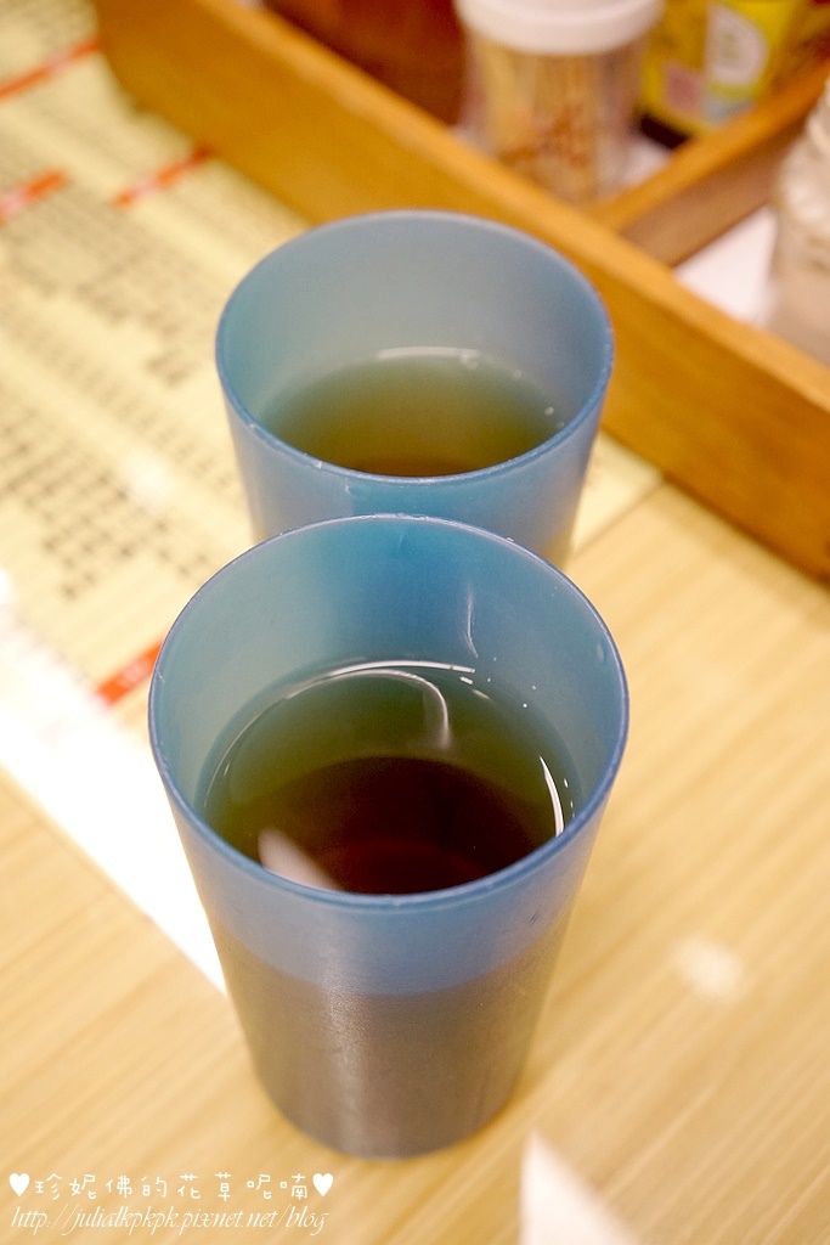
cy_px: 622
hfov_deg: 30.9
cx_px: 415
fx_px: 1504
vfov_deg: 45.0
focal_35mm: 44
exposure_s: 1/60
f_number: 4
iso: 800
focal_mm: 29
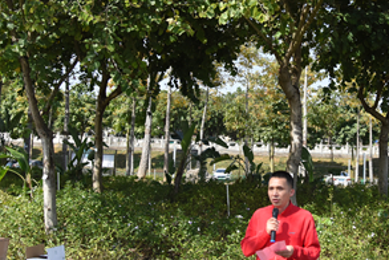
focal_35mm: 45
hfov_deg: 42.6
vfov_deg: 29.9
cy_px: 111
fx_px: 487
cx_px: 277
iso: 1600
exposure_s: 1/6400
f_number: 4
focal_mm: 24
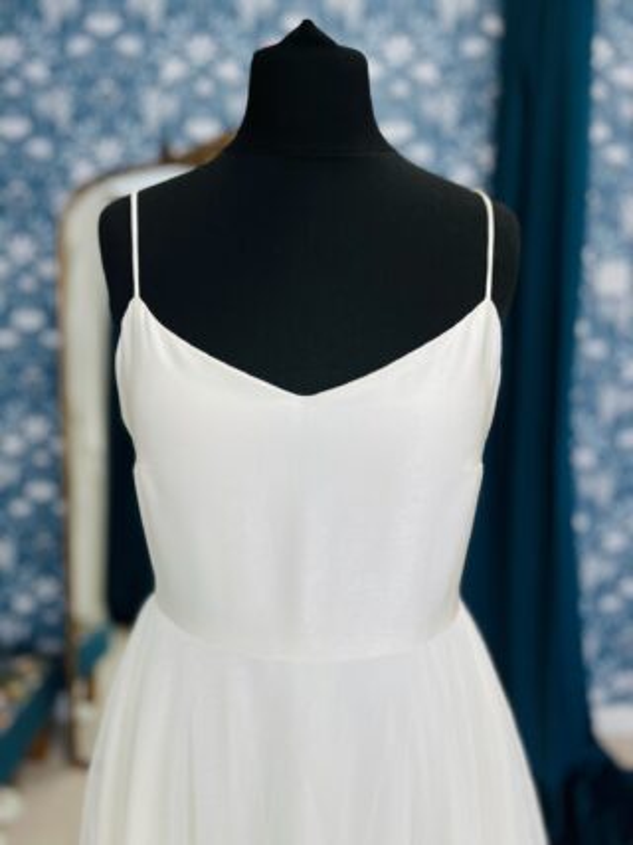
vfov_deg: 67.3
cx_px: 316
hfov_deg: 53.0
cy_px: 422
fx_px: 634
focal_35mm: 26
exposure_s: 1/291
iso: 40
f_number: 1.6
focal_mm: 5.1
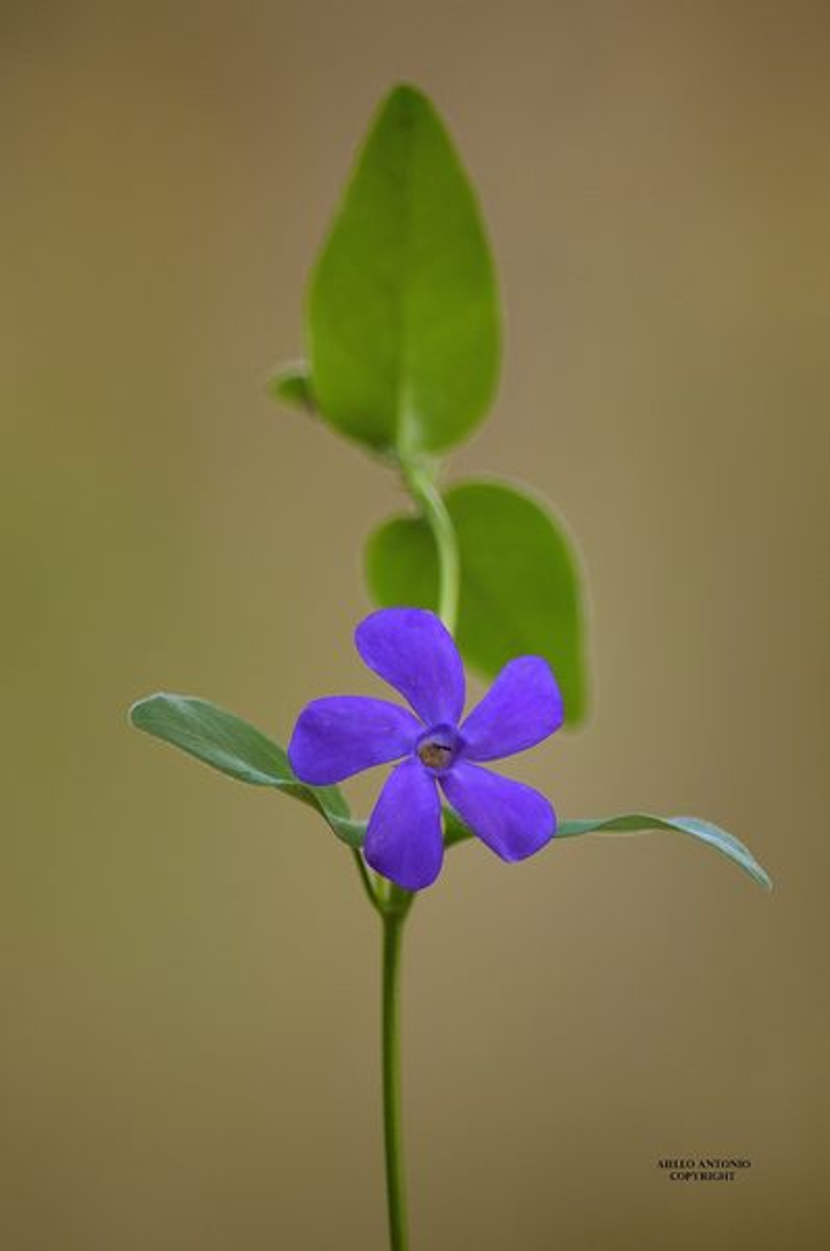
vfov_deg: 5.3
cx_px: 415
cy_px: 626
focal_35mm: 390
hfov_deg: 3.5
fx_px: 13533
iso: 400
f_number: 5.6
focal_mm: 260
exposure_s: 1/200
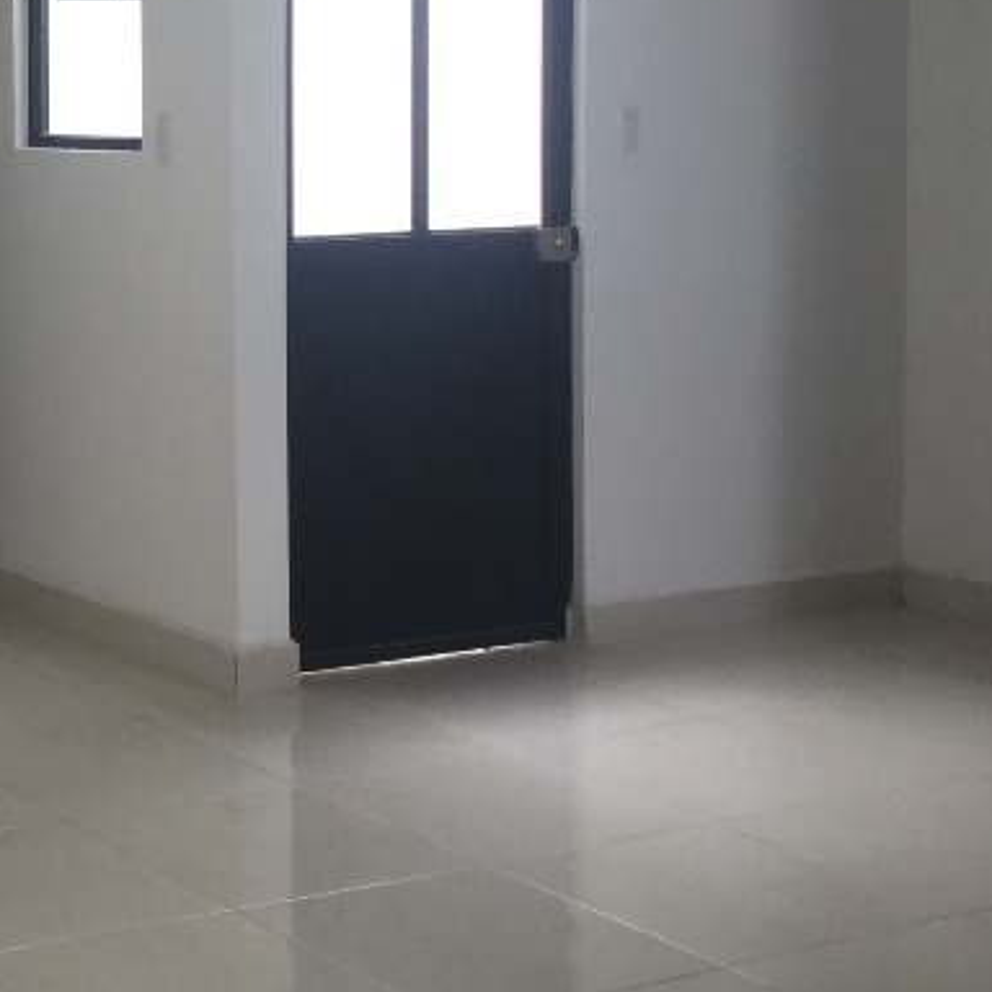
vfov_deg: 23.4
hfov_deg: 21.4
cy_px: 209
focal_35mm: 73
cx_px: -292
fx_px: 2367
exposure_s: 1/60
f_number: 2.4
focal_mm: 3.3
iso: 32
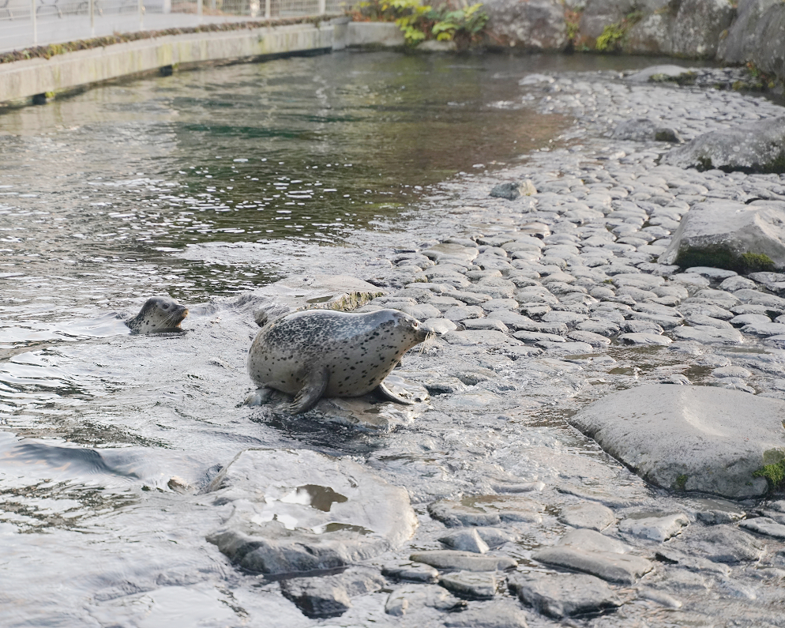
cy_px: 314
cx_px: 326
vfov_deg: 18.1
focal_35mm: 85
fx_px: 1975
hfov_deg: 22.5
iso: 1250
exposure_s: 1/160
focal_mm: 75
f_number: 4
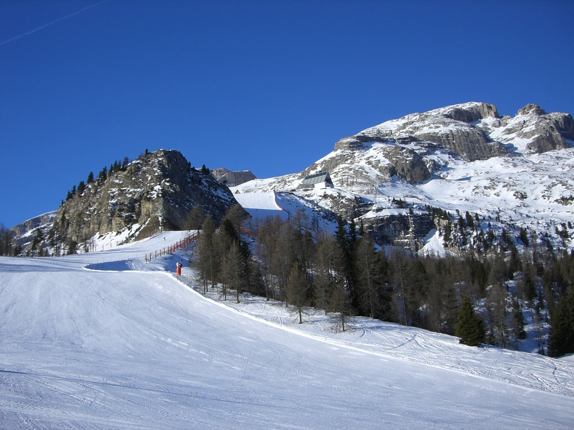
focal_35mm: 38
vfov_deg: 37.7
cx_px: 287
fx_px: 630
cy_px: 215
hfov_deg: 49.0
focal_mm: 6.2
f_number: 4.3
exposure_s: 1/1000
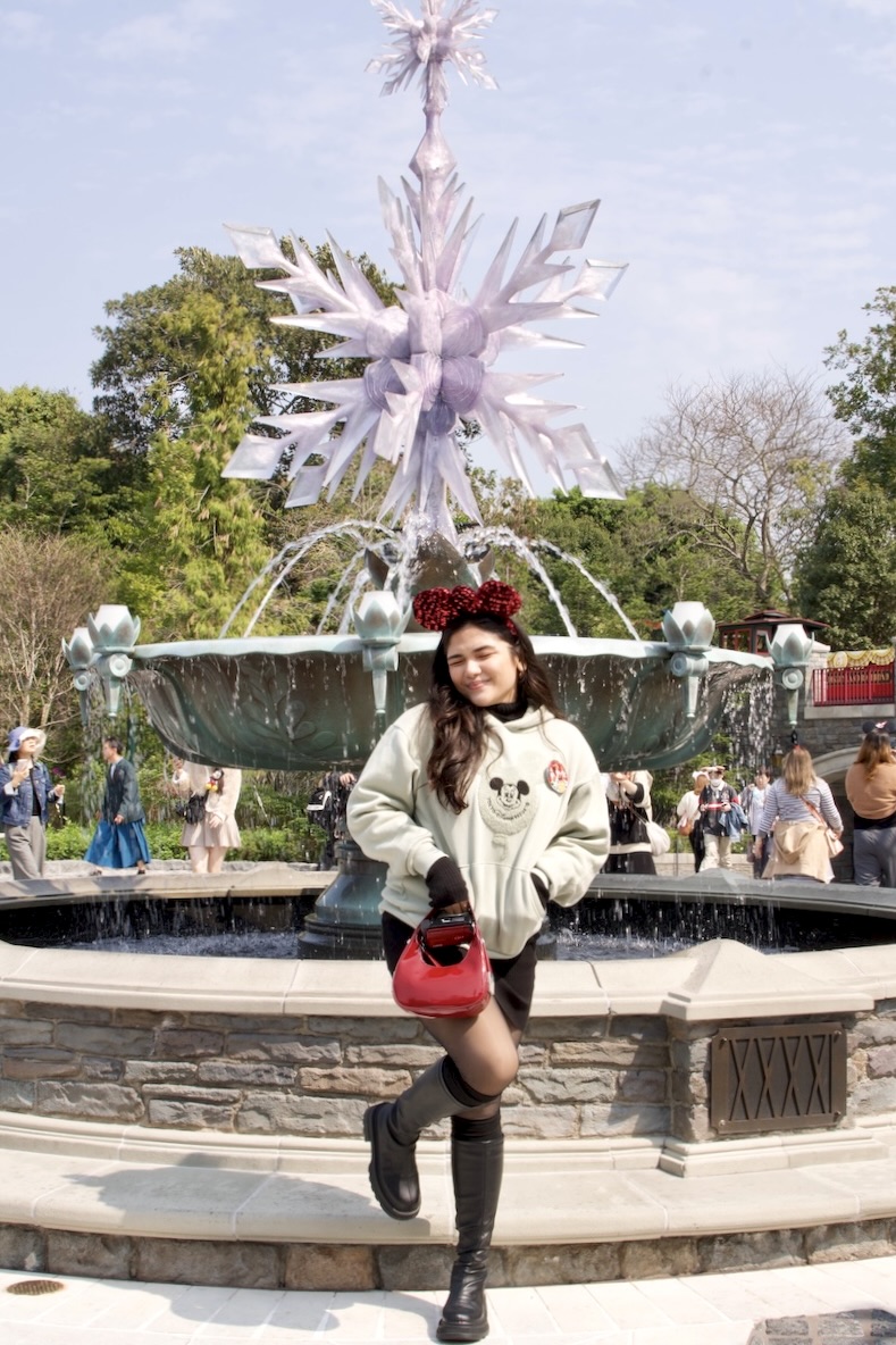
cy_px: 672
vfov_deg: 43.6
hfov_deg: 29.9
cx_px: 448
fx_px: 1680
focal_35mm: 45
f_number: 16
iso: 250
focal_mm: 30
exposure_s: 1/100
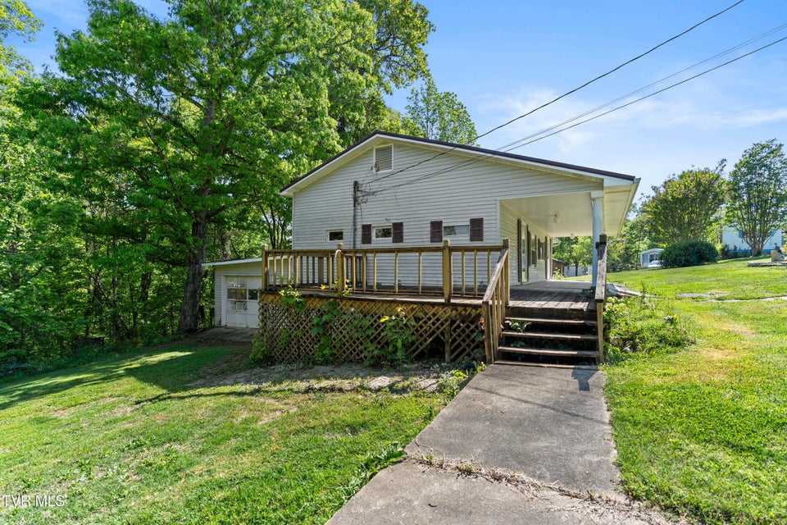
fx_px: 350
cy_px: 262
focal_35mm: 16
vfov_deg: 73.7
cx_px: 394
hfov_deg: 96.7
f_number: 2.8
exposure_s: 1/320
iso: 100
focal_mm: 16
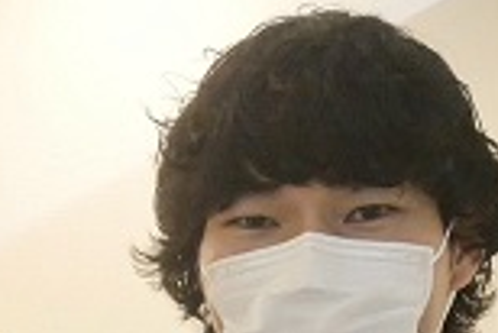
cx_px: -100
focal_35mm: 156
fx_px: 2160
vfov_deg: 8.5
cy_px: 588
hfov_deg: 12.8
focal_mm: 20
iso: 3200
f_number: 4.6
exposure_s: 1/250
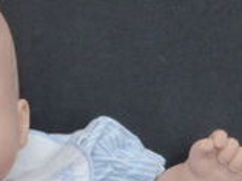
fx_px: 663
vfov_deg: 14.9
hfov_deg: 20.6
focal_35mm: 95
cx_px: 82
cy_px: 229
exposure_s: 1/60
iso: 250
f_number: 3.6
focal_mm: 5.4
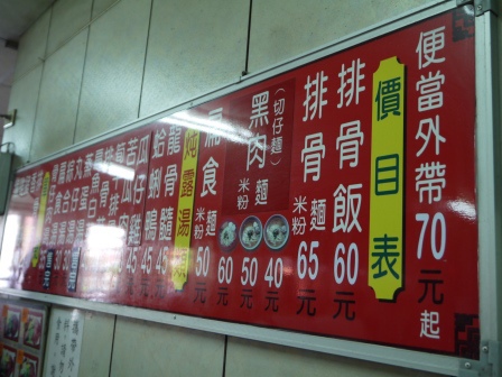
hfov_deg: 51.4
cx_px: 251
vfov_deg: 39.7
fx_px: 522
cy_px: 188
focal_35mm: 36
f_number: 4.2
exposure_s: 1/60
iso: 400
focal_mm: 18
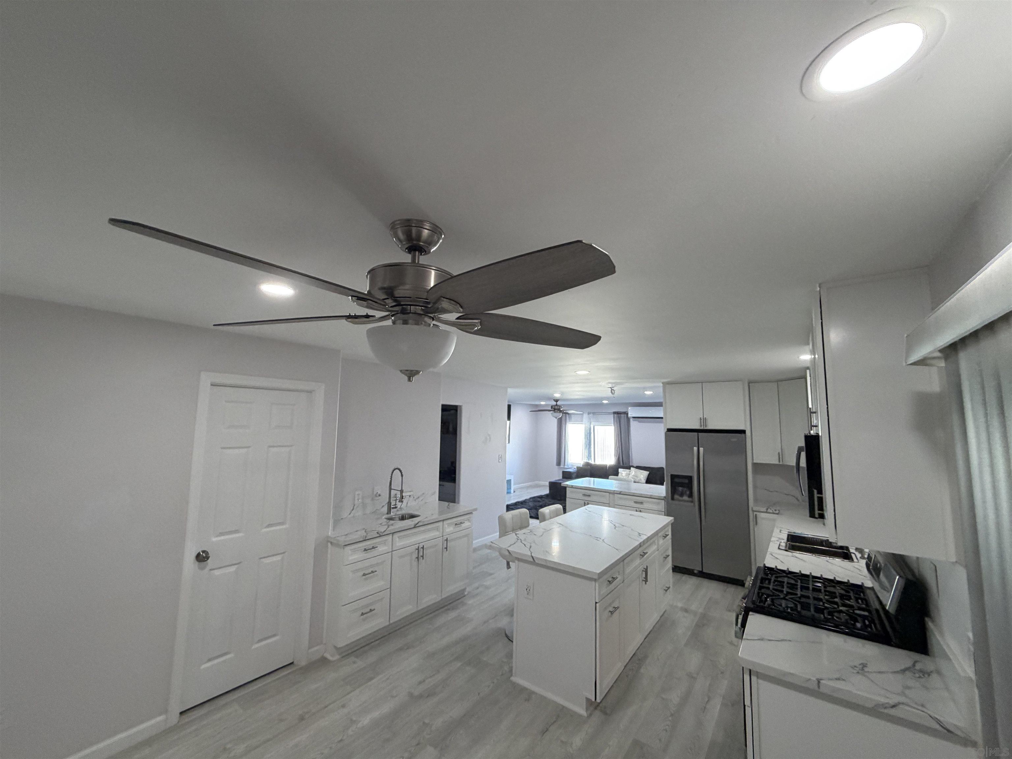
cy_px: 380
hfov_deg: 102.1
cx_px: 506
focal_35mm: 14
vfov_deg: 85.7
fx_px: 409
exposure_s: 1/120
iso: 320
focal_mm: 2.22
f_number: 2.2
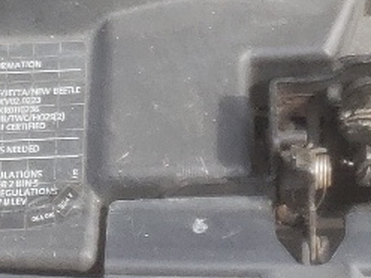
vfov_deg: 7.8
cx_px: 242
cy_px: -520
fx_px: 1801
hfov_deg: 11.8
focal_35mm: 168
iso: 50
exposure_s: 1/625
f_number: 1.5
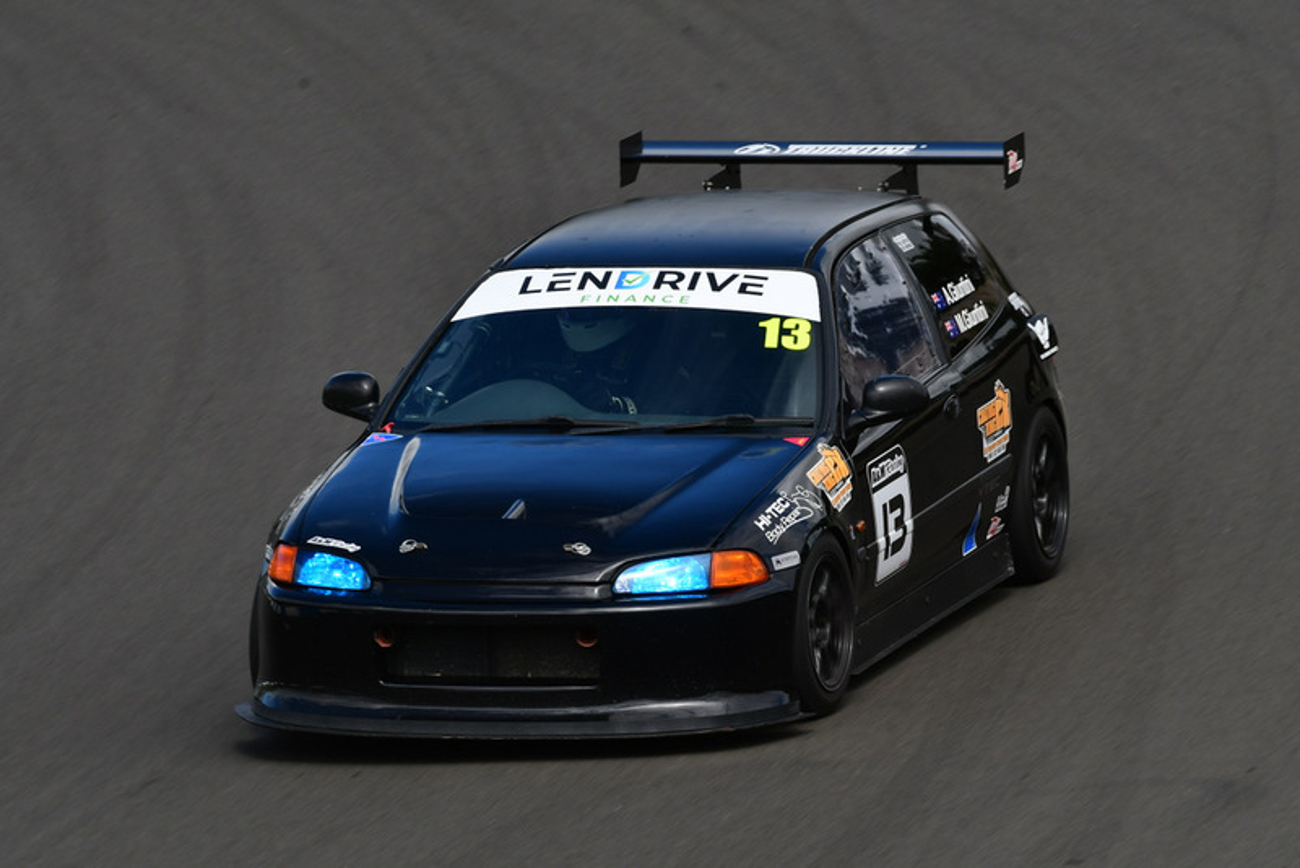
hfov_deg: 4.4
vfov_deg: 3.0
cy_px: 434
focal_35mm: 465
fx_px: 16797
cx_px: 650
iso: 250
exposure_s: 1/250
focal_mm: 310
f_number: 13
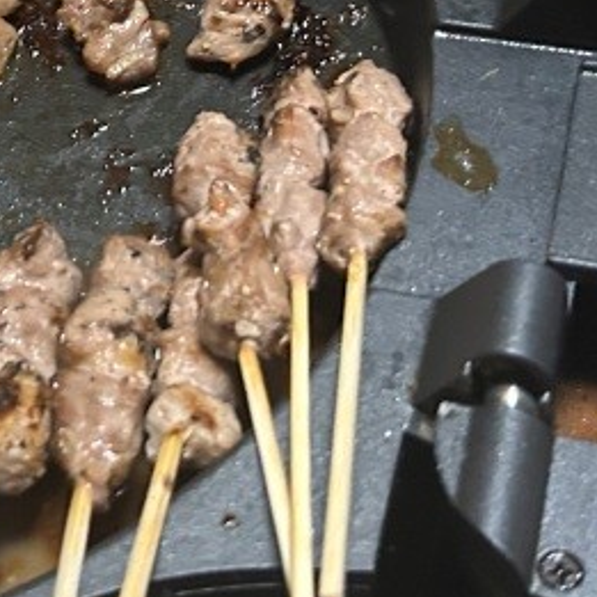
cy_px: 9
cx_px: -23
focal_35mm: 90
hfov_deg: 18.7
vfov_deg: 18.8
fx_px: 1756
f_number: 1.5
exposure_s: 1/60
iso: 400
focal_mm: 5.7
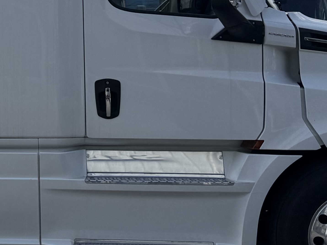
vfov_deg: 15.1
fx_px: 907
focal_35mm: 96
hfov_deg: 19.1
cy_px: 3
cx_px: -86
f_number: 1.78
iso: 80
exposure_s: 1/9091
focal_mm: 6.76
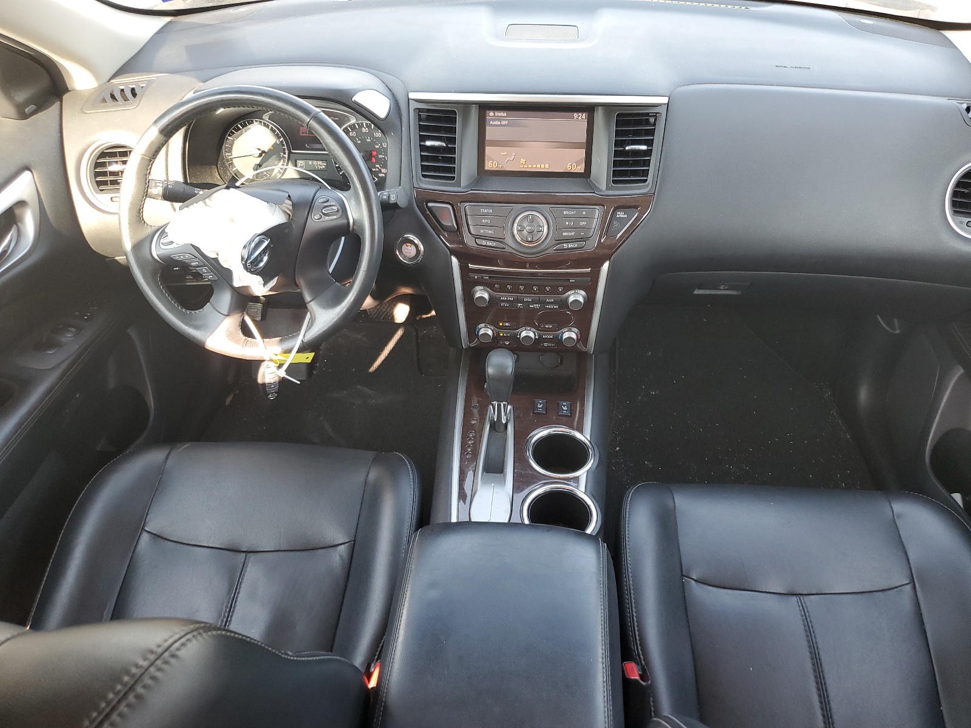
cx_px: 486
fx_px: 729
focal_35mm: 26
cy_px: 364
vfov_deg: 53.1
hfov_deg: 67.3
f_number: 1.5
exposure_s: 1/120
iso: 69
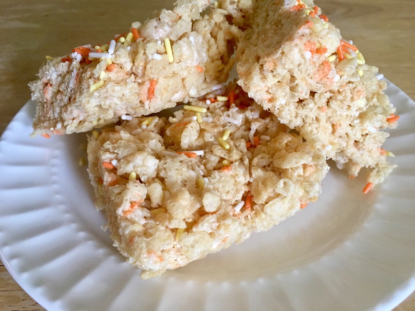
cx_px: 208
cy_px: 156
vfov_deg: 48.2
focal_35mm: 29
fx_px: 348
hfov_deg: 61.7
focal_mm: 4.15
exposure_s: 1/30
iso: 100
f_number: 2.2
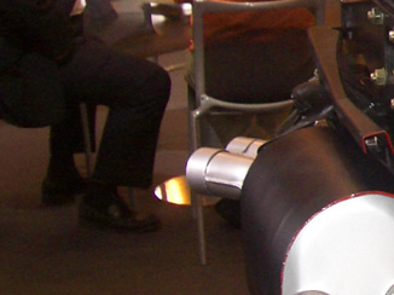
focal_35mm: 129
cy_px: 40
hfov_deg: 14.1
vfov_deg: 11.4
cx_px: 639
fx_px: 1467
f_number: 2.6
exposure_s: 1/60
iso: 100
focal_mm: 5.8
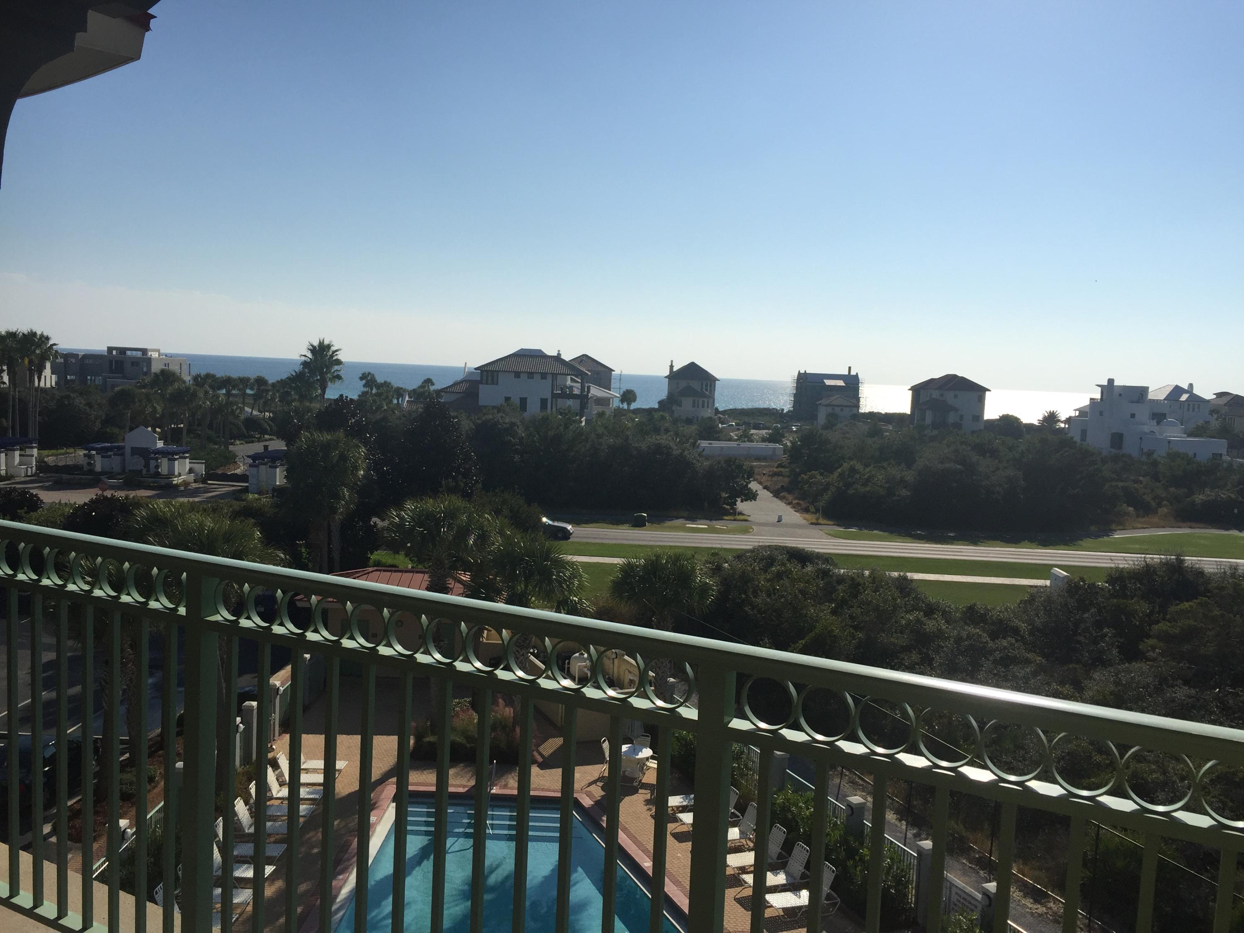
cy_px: 466
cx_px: 622
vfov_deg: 48.2
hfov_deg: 61.7
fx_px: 1042
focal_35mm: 29
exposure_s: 1/5650
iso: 32
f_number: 2.2
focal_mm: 4.15
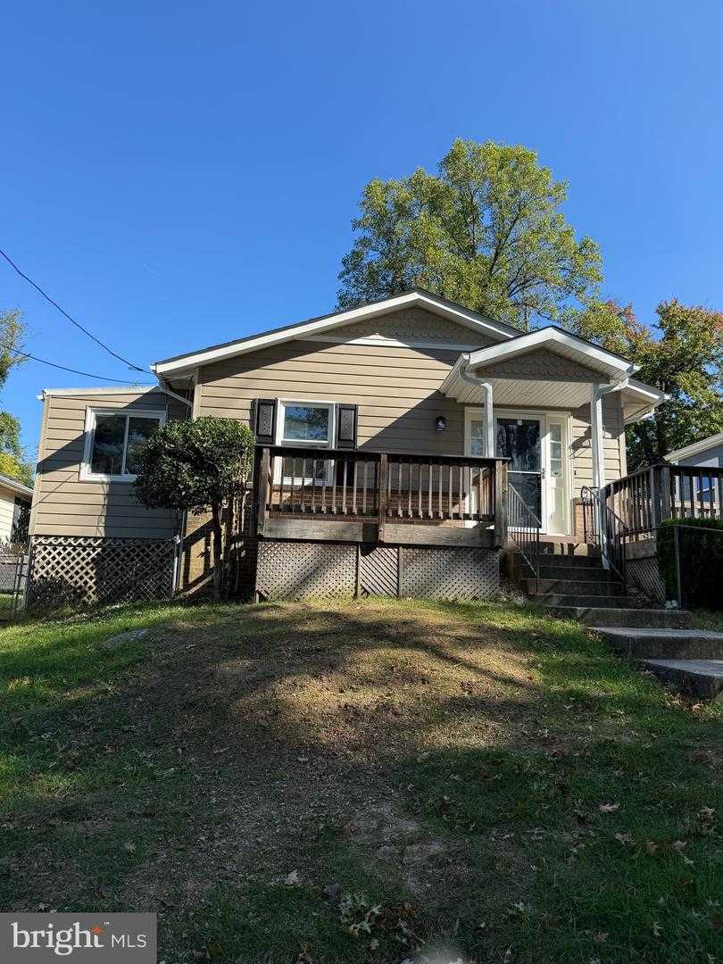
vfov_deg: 71.6
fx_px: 668
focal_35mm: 24
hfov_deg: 56.8
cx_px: 362
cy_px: 482
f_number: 1.78
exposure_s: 1/1585
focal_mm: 6.76
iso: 80
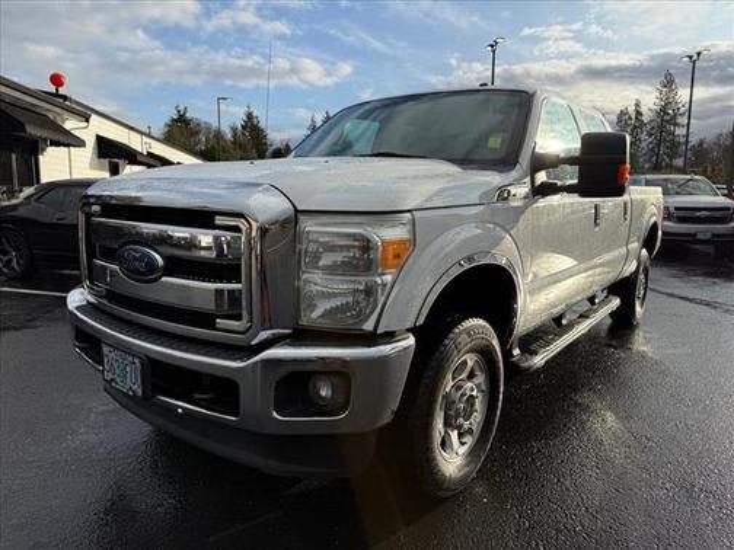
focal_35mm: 24
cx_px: 367
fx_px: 509
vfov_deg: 56.8
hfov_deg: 71.6
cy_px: 275
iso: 80
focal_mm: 6.76
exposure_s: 1/4975
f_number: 1.78
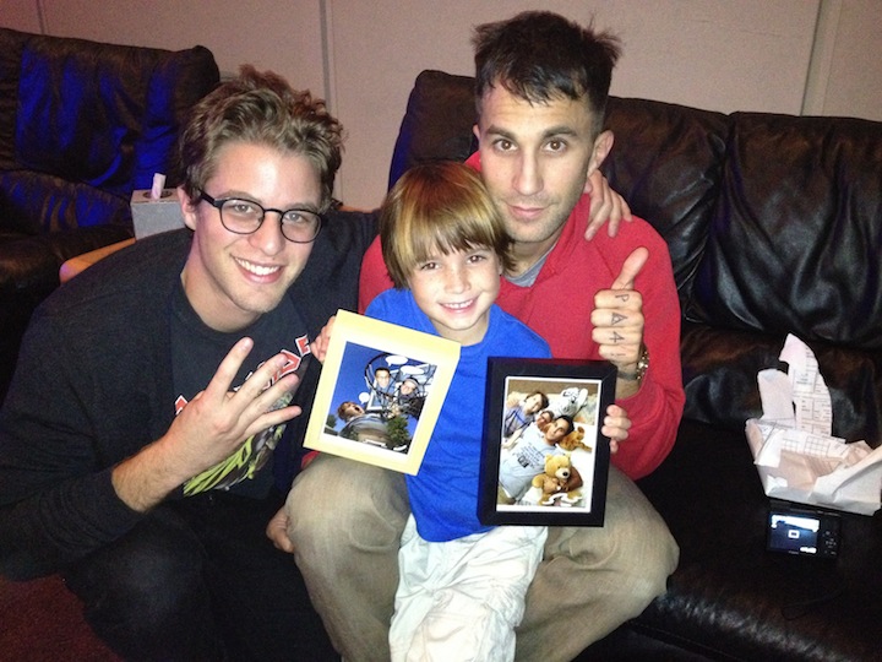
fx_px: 892
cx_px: 441
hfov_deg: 52.6
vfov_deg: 40.7
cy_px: 331
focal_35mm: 35
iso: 640
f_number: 2.4
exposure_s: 1/16
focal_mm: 4.28
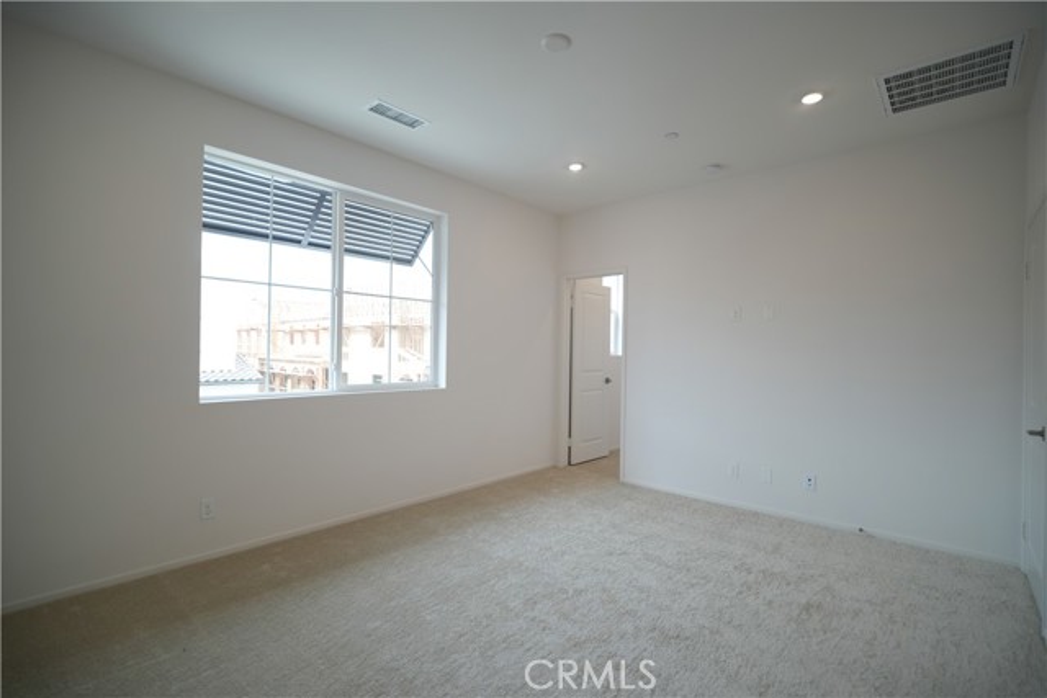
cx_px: 524
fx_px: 465
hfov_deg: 96.7
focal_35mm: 16
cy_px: 349
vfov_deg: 73.8
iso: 160
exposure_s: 1/250
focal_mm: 16
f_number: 1.8
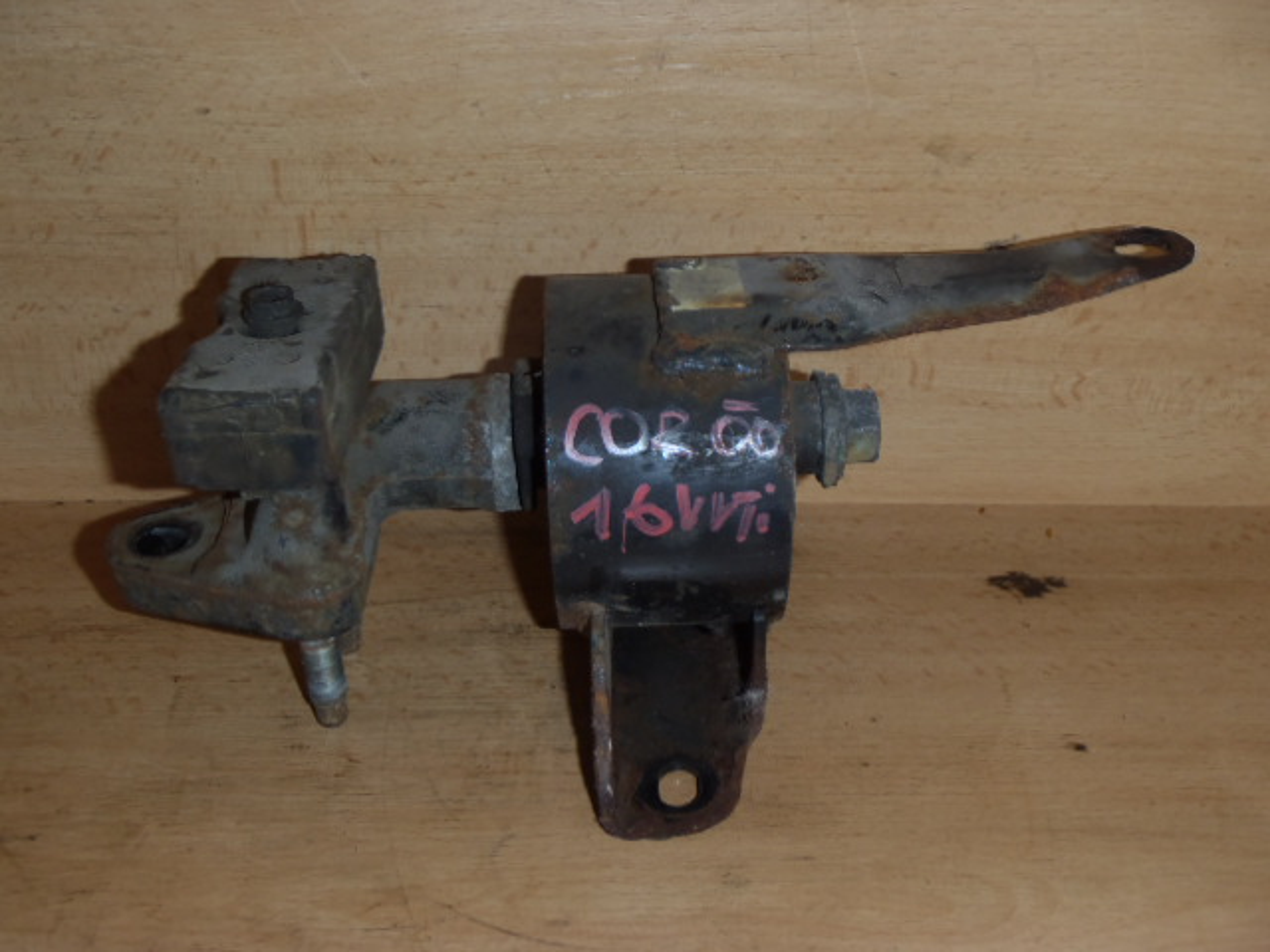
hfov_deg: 49.0
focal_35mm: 38
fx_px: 1394
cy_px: 476
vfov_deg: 37.7
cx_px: 635
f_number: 4.6
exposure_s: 1/40
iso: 100
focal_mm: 6.83
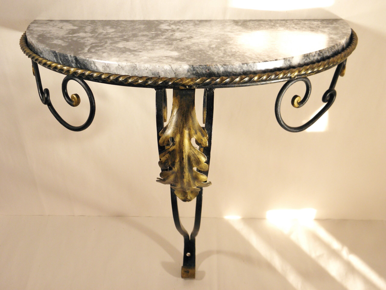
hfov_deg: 42.9
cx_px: 193
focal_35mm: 44
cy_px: 145
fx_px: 491
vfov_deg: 32.9
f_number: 3.9
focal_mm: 7.9
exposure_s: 1/50
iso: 100
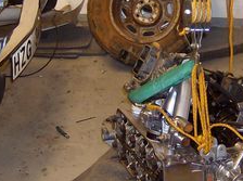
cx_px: 159
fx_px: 722
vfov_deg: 14.3
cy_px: 76
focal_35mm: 103
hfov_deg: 19.1
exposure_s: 1/60
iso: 200
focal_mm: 6
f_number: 2.8
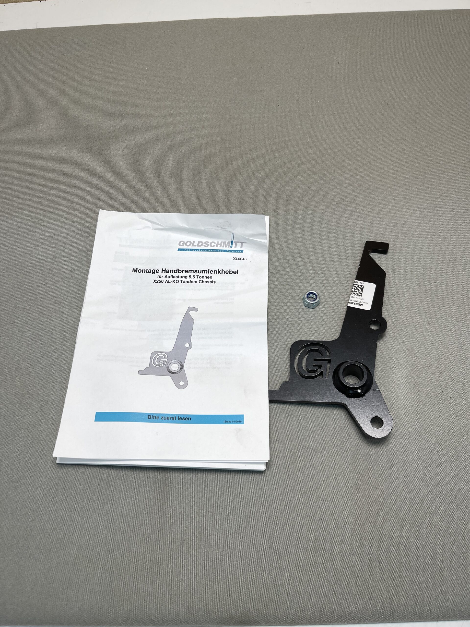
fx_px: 471
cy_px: 314
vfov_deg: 67.3
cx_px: 235
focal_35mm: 26
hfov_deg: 53.1
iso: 32
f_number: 1.6
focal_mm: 5.1
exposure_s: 1/208
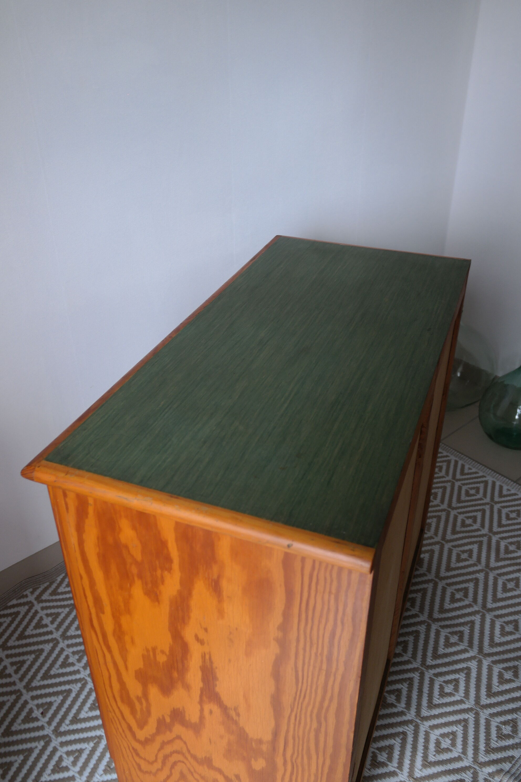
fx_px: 651
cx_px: 260
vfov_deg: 61.9
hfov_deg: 43.6
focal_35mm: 30
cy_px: 391
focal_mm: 20
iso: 400
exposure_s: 1/40
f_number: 3.5
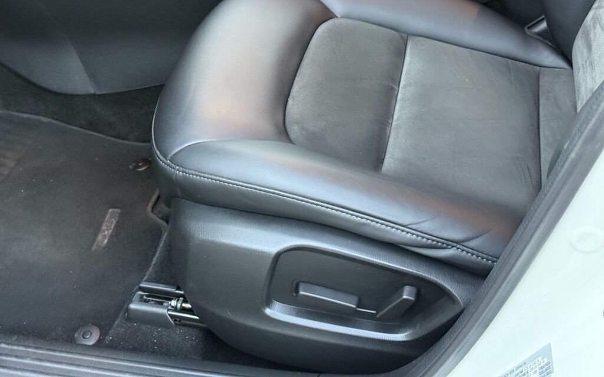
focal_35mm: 51
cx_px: 302
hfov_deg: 39.6
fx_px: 839
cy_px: 151
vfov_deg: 25.3
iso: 500
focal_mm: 6.76
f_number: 1.78
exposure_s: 1/40
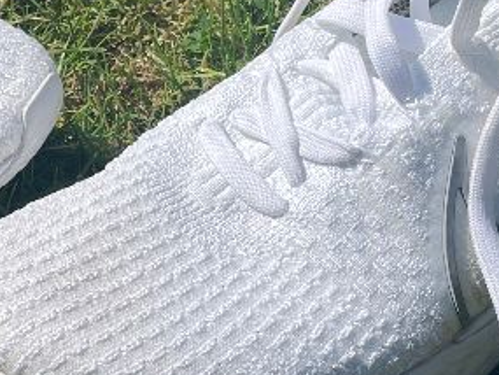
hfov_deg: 23.4
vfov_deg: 17.9
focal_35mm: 82
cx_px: 81
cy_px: 92
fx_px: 1183
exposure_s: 1/4464
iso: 32
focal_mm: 4.2
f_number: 1.6
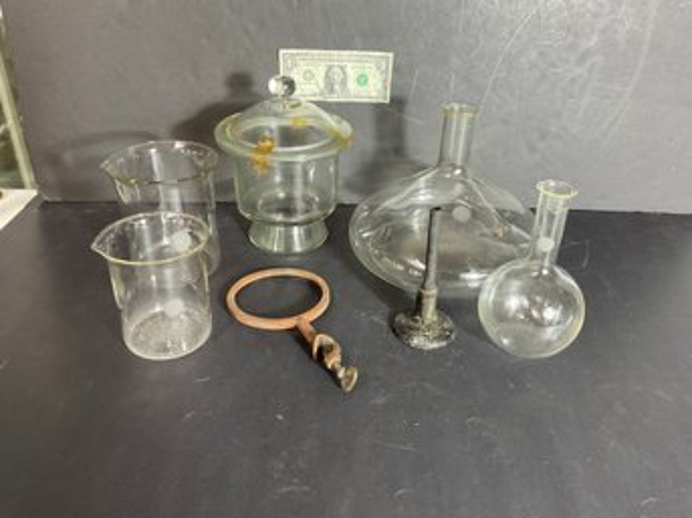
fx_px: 580
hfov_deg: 61.7
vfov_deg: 48.2
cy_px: 259
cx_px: 346
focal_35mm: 29
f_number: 1.8
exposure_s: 1/60
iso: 200
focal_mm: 3
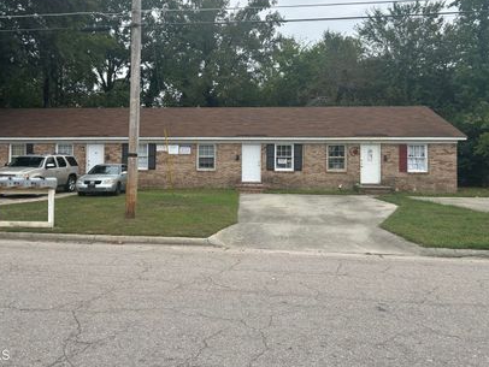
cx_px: 214
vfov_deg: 44.0
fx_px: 452
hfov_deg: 56.6
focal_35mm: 32
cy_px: 150
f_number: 1.5
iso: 50
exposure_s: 1/1280
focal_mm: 5.7
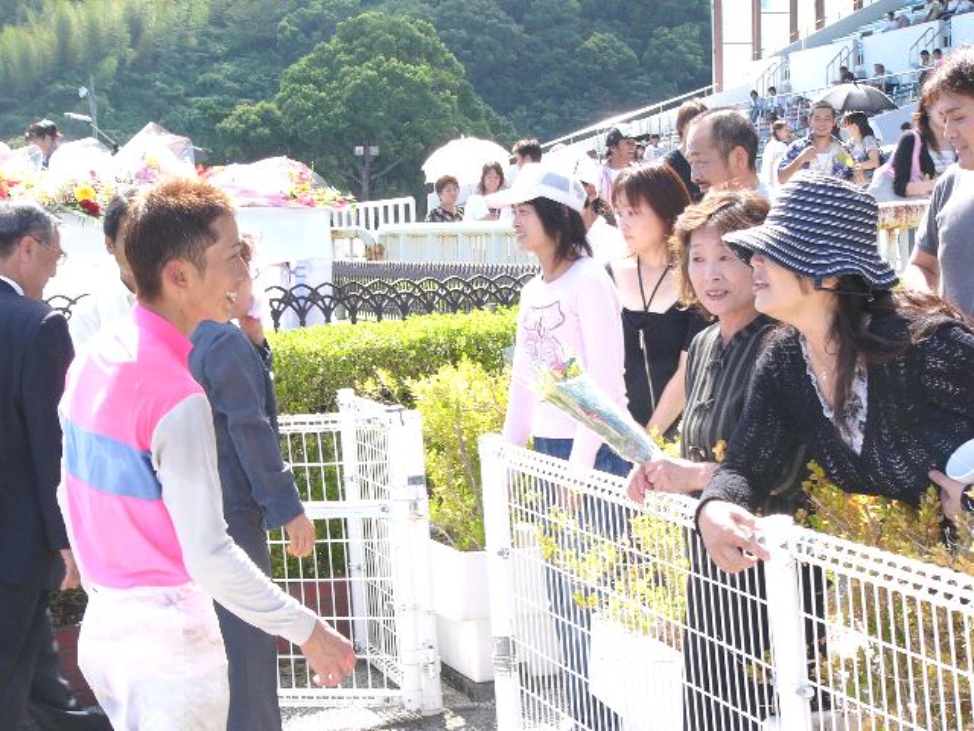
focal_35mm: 87
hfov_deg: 22.5
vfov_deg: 17.0
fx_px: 2448
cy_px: 366
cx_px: 487
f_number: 4
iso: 50
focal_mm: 14.4
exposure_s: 1/100
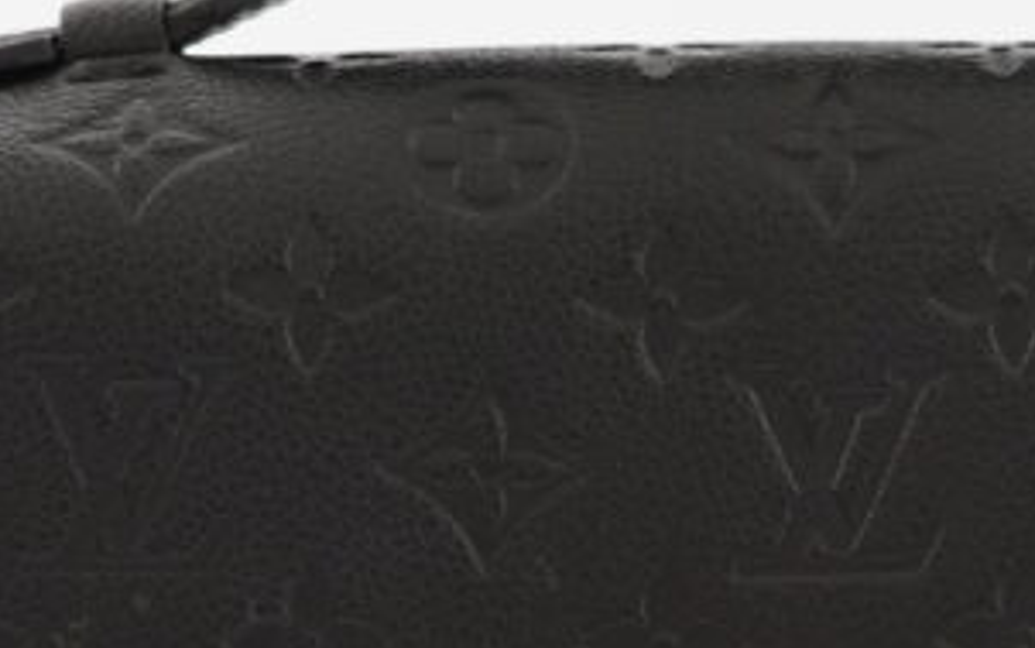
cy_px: 591
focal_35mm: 173
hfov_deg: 12.0
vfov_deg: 7.6
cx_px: 946
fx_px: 4882
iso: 640
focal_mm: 50
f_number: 6.3
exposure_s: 1/20
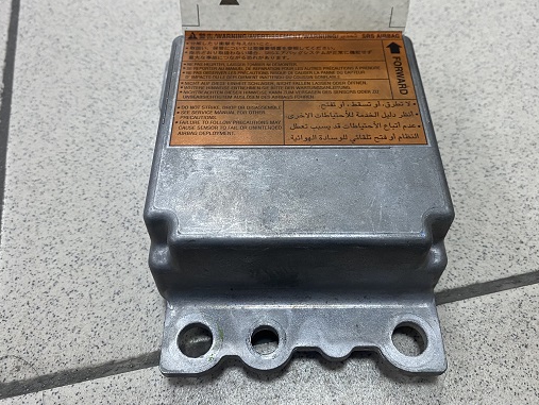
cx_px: 277
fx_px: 483
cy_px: 167
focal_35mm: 31
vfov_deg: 45.3
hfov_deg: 58.3
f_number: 1.8
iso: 200
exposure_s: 1/50
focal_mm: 4.25
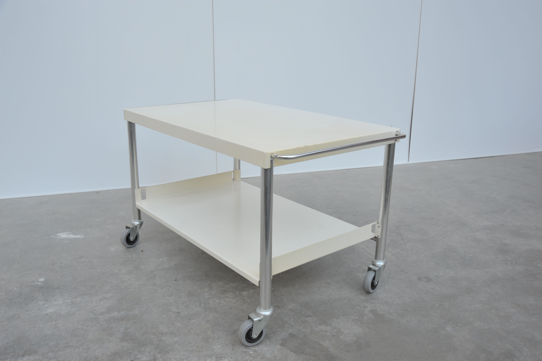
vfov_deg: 41.1
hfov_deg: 58.7
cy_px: 180
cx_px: 271
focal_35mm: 32
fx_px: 481
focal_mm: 32
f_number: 8
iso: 800
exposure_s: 1/125
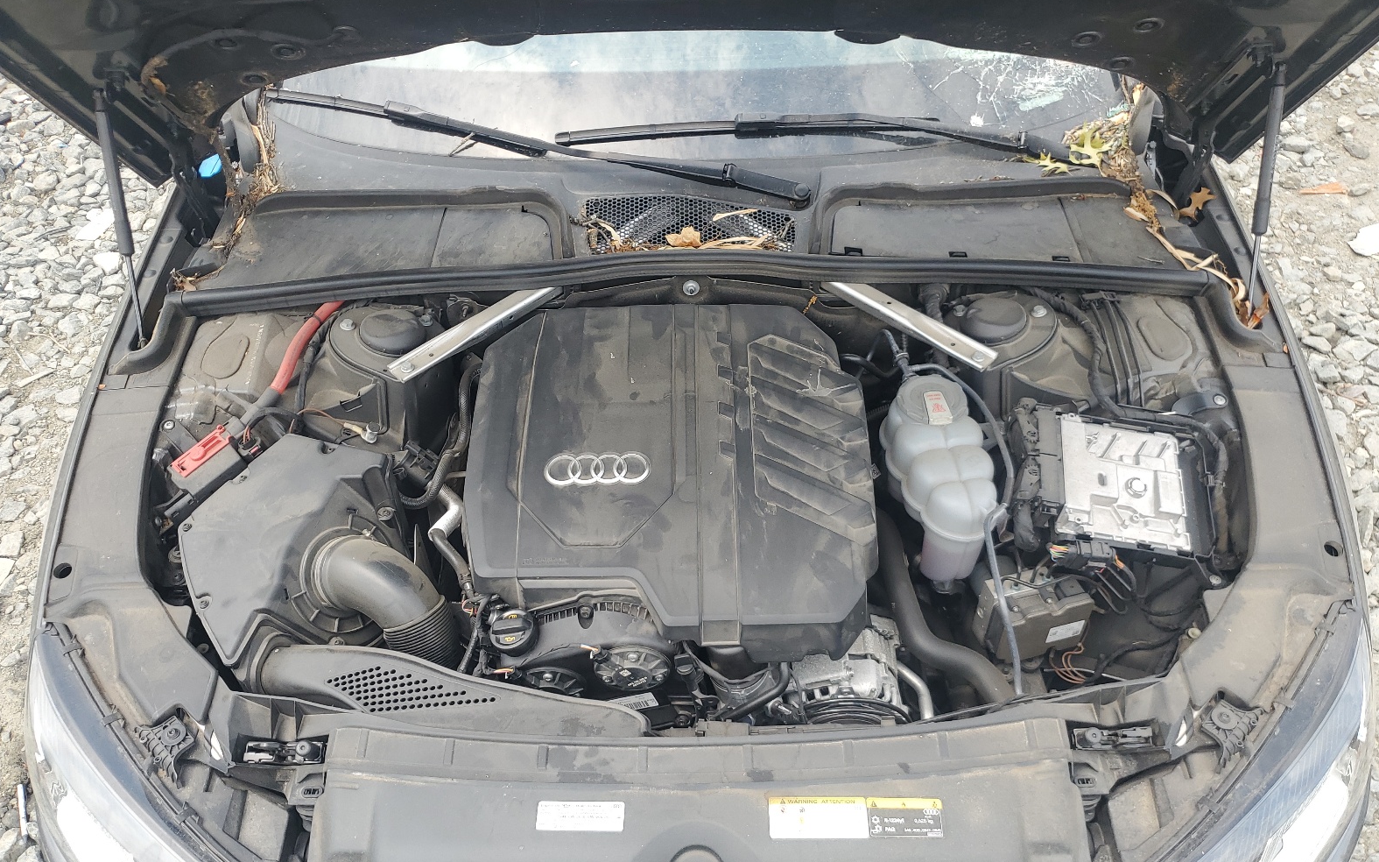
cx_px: 699
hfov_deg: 66.5
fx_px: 1052
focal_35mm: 28
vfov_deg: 44.4
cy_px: 487
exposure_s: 1/667
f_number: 1.5
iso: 50
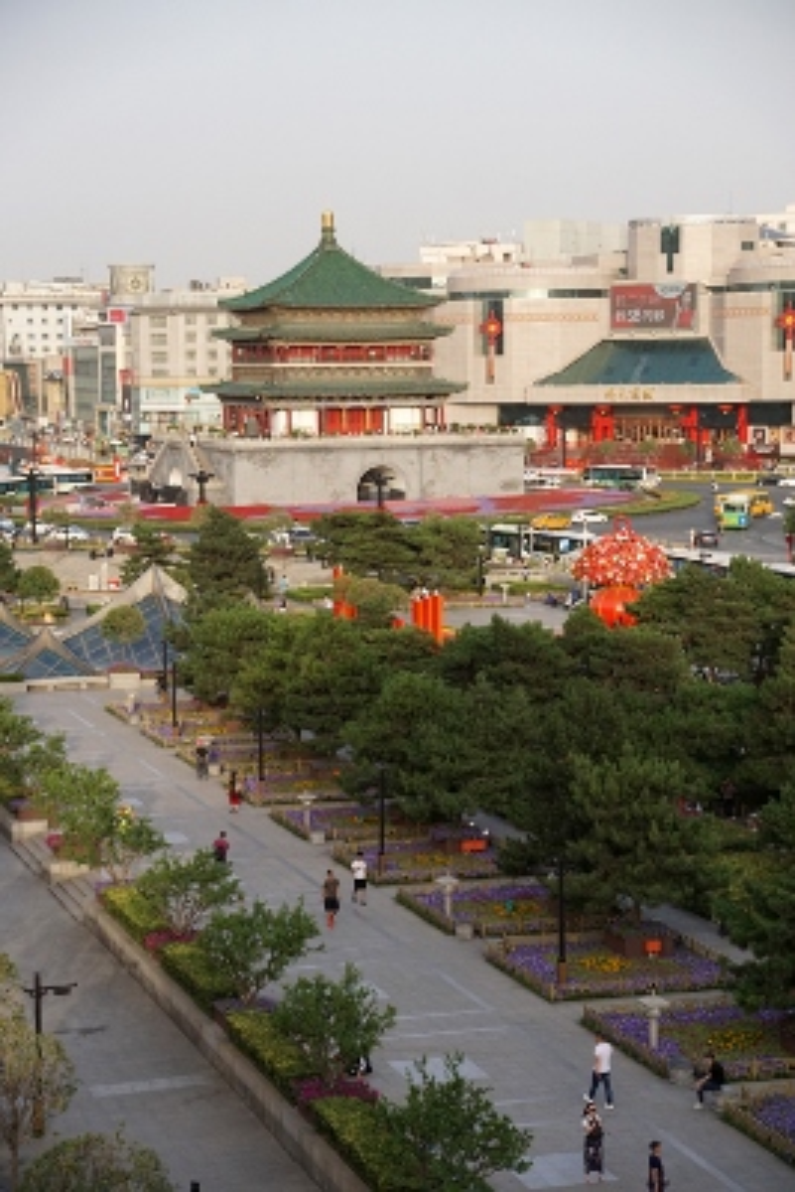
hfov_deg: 18.2
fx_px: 2482
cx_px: 398
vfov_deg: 27.0
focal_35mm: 75
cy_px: 596
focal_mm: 50
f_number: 5
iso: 800
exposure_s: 1/2000
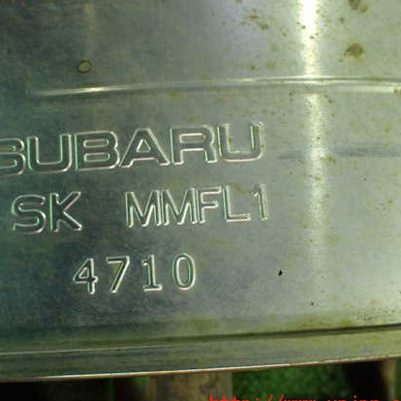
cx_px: 138
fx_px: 537
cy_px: 200
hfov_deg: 40.5
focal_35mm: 41
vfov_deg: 40.9
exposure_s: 1/60
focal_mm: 5.79
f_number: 2.4
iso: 800
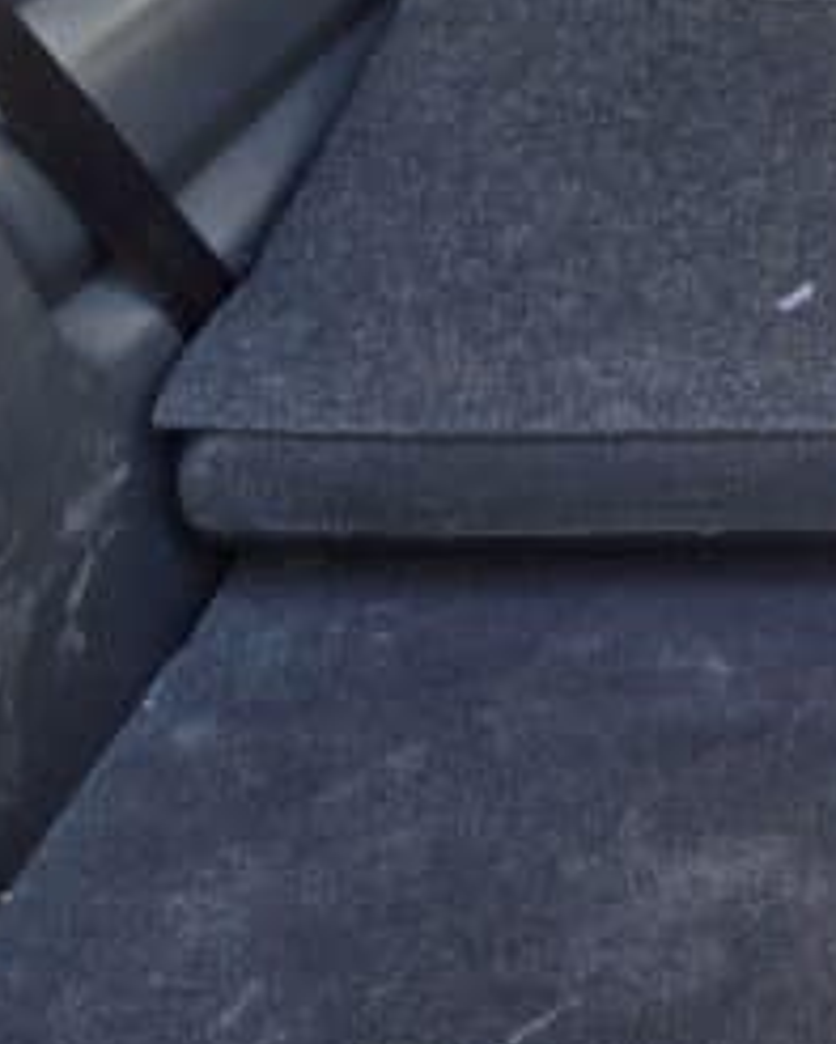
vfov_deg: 24.2
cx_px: 1235
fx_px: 2256
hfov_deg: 18.7
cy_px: -132
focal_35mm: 73
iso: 100
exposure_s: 1/180
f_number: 1.8
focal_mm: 5.4
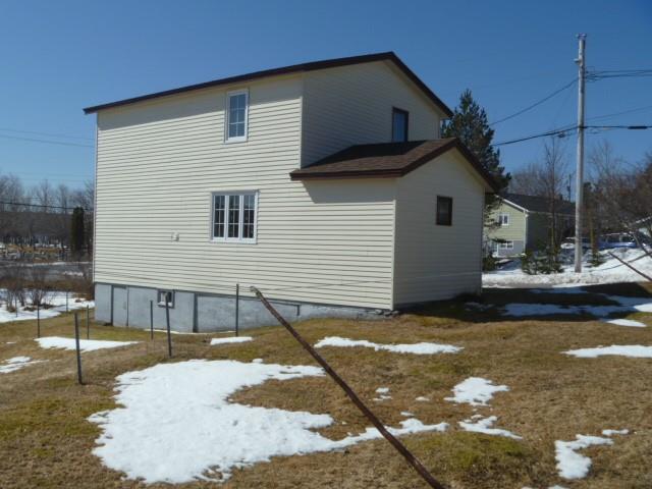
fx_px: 659
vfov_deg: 40.7
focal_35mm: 35
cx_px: 326
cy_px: 244
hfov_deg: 52.6
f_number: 5.6
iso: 80
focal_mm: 6.3
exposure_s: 1/500
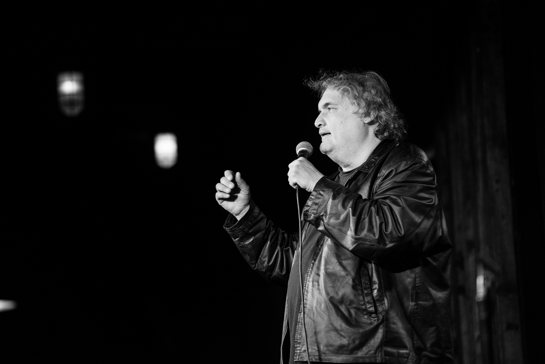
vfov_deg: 6.9
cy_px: 182
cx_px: 272
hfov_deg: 10.3
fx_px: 3029
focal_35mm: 200
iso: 1600
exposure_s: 1/250
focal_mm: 200
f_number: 3.2
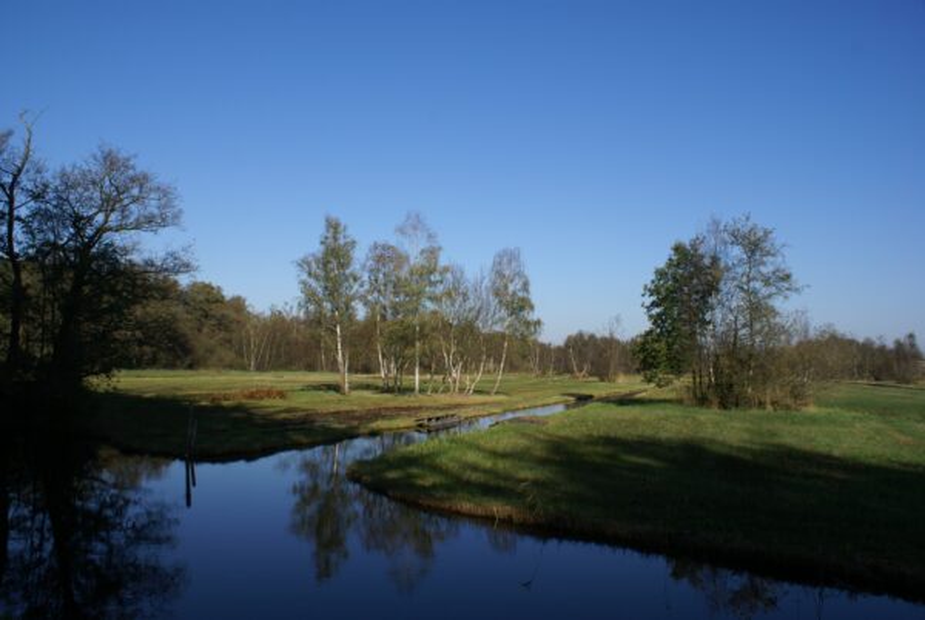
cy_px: 310
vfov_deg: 48.1
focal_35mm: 27
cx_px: 462
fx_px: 695
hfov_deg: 67.3
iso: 100
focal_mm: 18
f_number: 10
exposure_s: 1/200
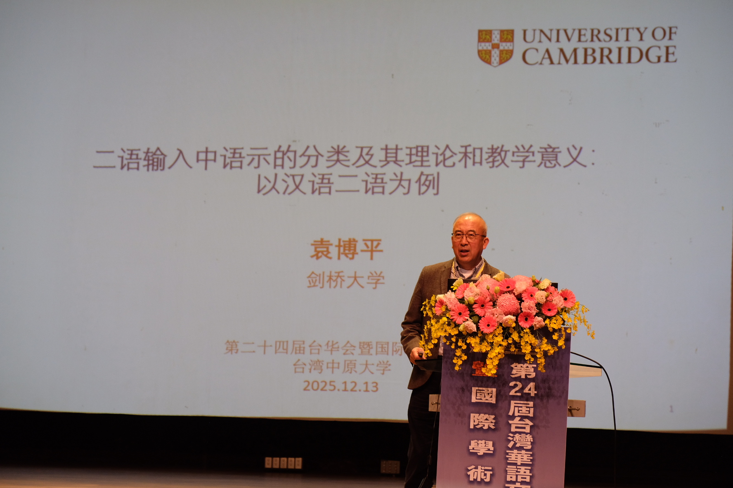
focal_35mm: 83
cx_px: 366
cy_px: 244
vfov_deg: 16.5
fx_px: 1690
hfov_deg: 24.5
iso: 800
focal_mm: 55
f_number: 4
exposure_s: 1/56
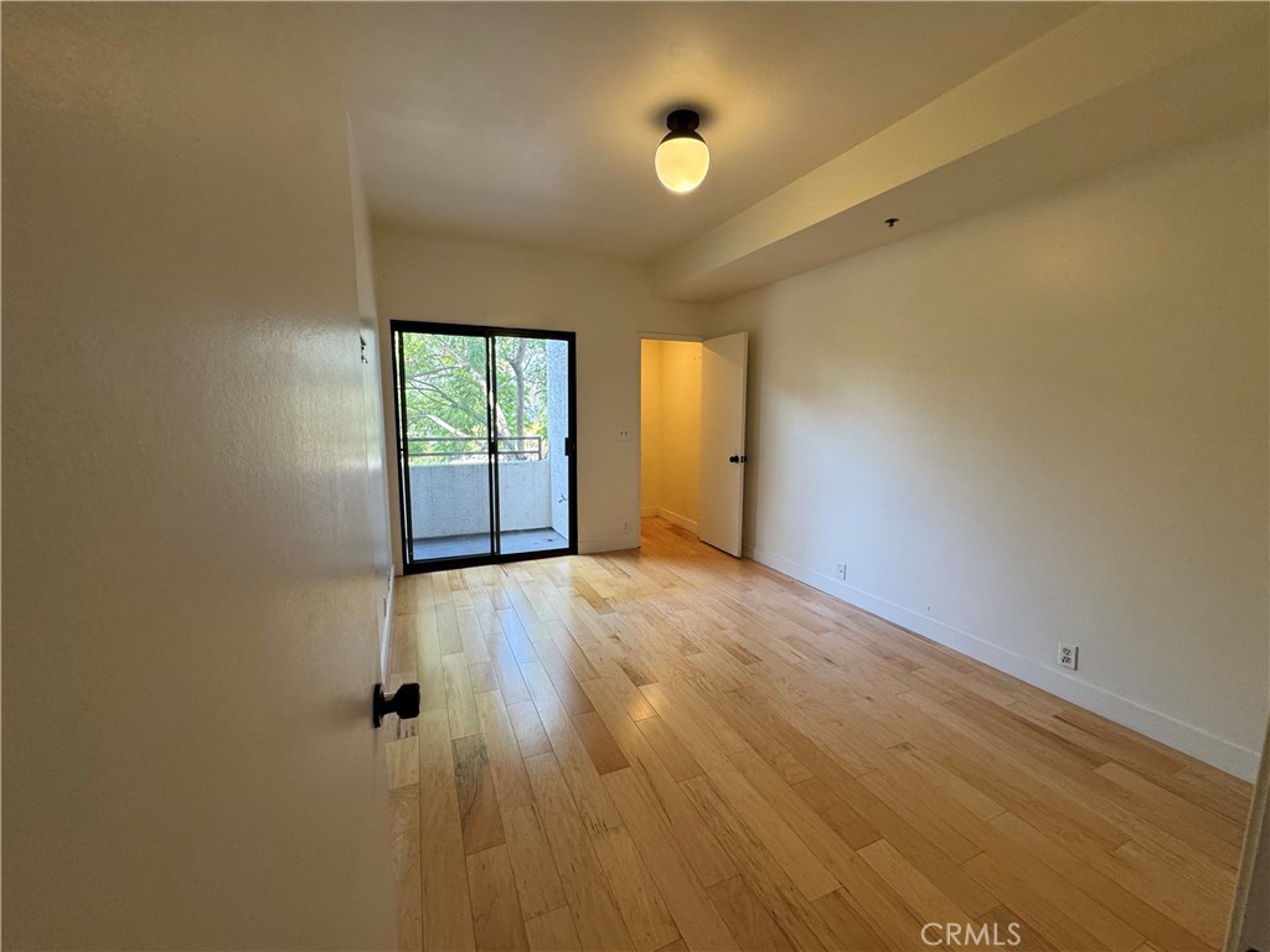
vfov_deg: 85.7
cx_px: 635
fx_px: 514
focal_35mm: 14
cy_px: 476
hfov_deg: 102.1
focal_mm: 2.22
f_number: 2.2
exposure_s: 1/120
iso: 200
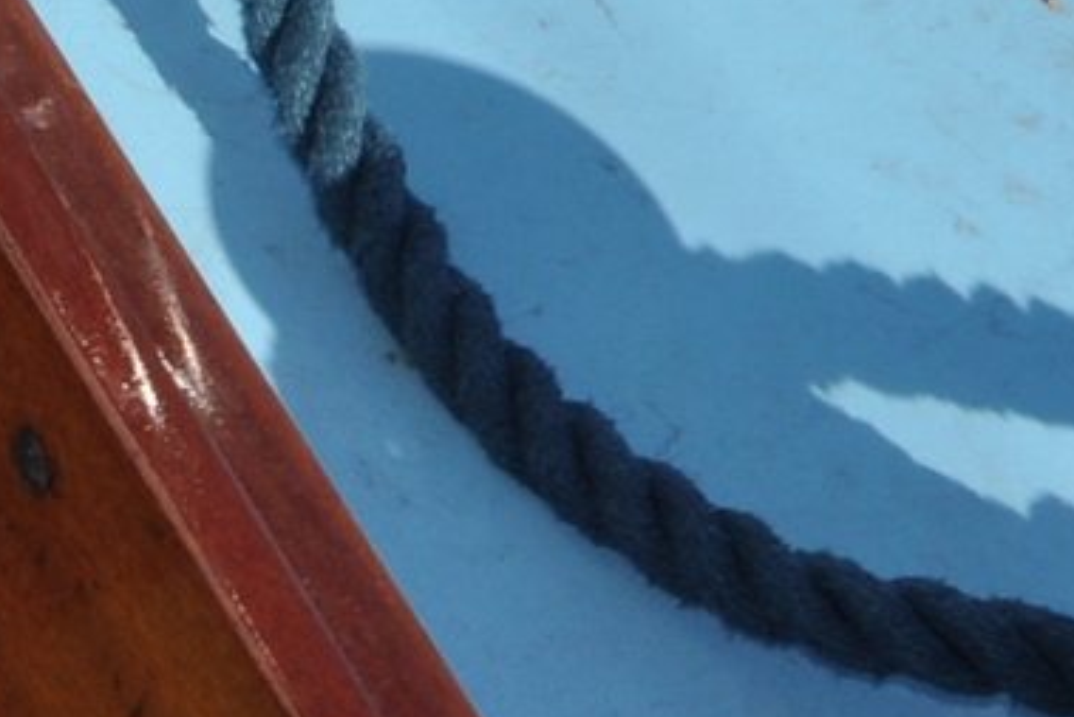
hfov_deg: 8.1
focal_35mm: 237
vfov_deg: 5.8
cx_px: -1349
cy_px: 879
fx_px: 7073
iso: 200
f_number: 13
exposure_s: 1/200
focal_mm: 24
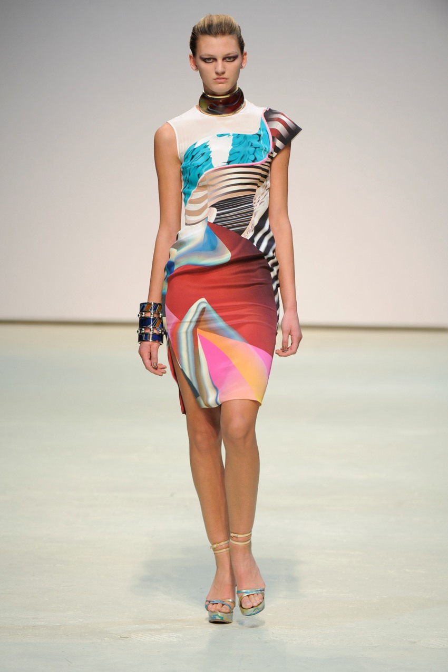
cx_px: 224
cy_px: 336
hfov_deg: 4.4
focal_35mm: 310
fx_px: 5792
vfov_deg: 6.6
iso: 1000
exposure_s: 1/400
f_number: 5.6
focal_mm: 310
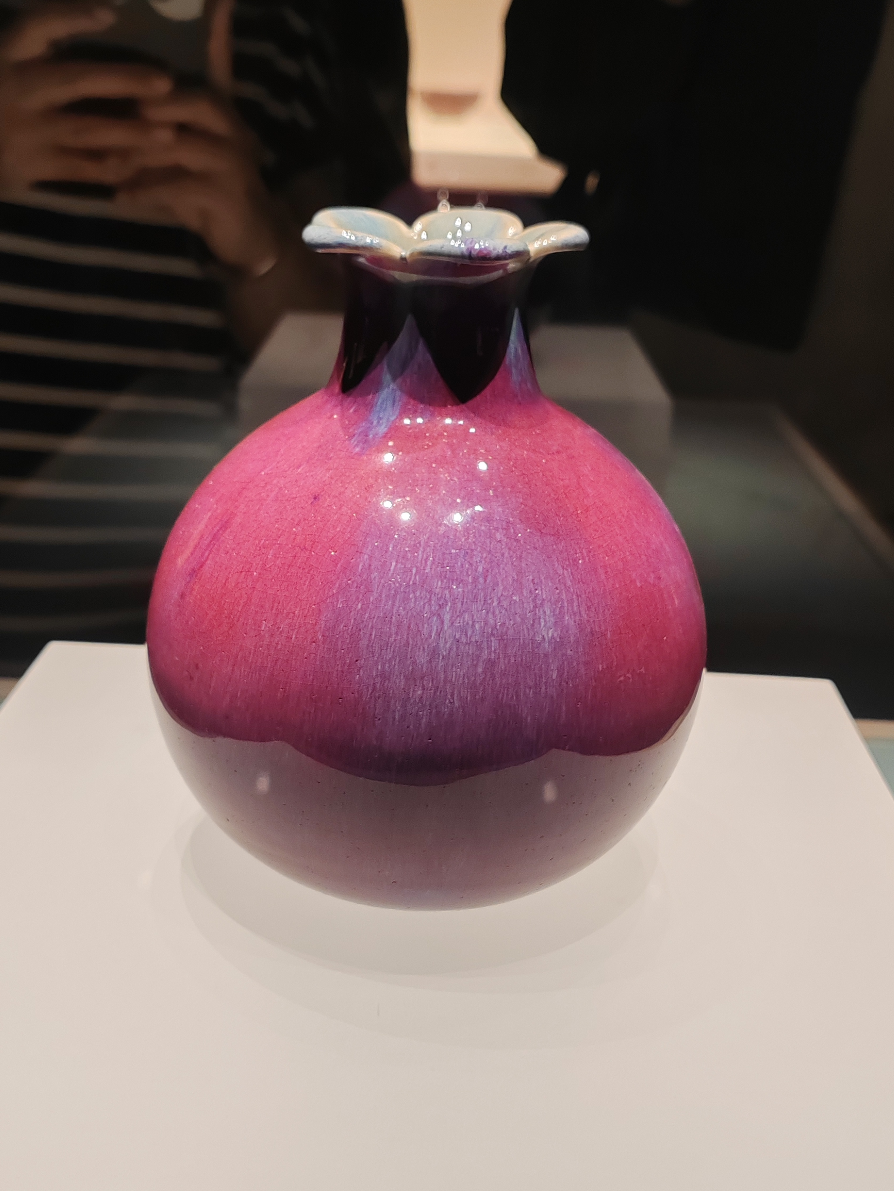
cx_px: 447
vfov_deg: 42.9
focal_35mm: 44
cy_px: 596
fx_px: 1515
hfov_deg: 32.9
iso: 1600
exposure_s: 1/100
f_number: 1.8
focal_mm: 6.14
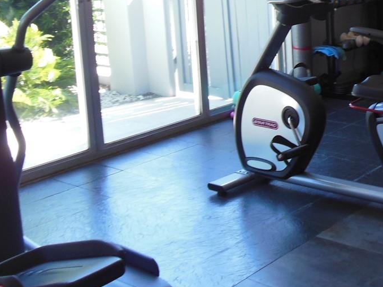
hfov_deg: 31.1
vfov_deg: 24.2
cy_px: 37
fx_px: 653
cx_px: 351
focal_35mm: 59
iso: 160
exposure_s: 1/30
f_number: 3.2
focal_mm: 4.5
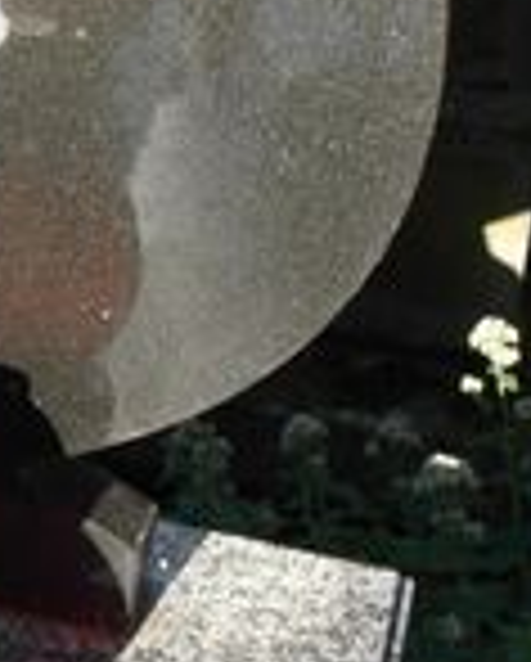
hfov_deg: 13.5
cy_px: 216
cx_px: -428
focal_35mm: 102
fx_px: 2000
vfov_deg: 18.7
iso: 80
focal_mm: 5.2
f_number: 3.4
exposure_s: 1/125
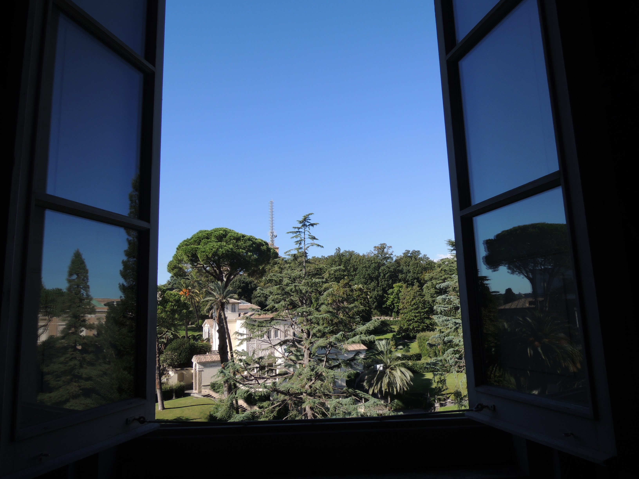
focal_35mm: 24
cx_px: 320
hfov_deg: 71.6
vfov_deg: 56.8
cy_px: 240
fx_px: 443
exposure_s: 1/500
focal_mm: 4.3
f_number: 4.5
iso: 100
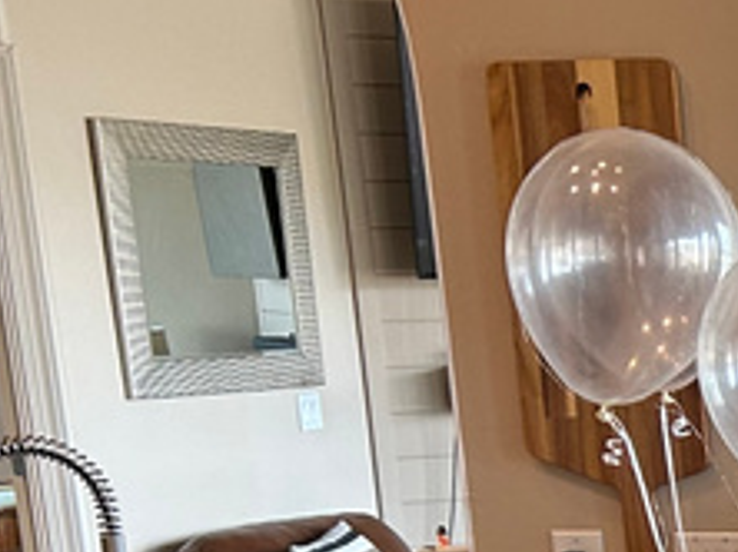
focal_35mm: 120
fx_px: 2556
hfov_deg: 14.0
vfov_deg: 11.6
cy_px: 928
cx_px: 1439
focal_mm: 5.7
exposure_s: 1/60
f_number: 1.5
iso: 100
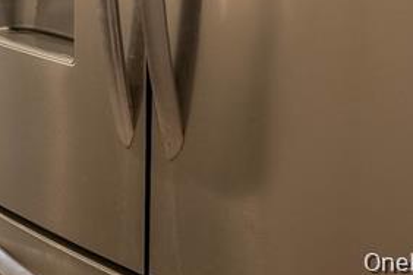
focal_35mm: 87
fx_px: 998
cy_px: -218
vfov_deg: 14.0
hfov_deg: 19.7
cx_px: -237
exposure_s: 1/1000
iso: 2000
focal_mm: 24
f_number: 4.5
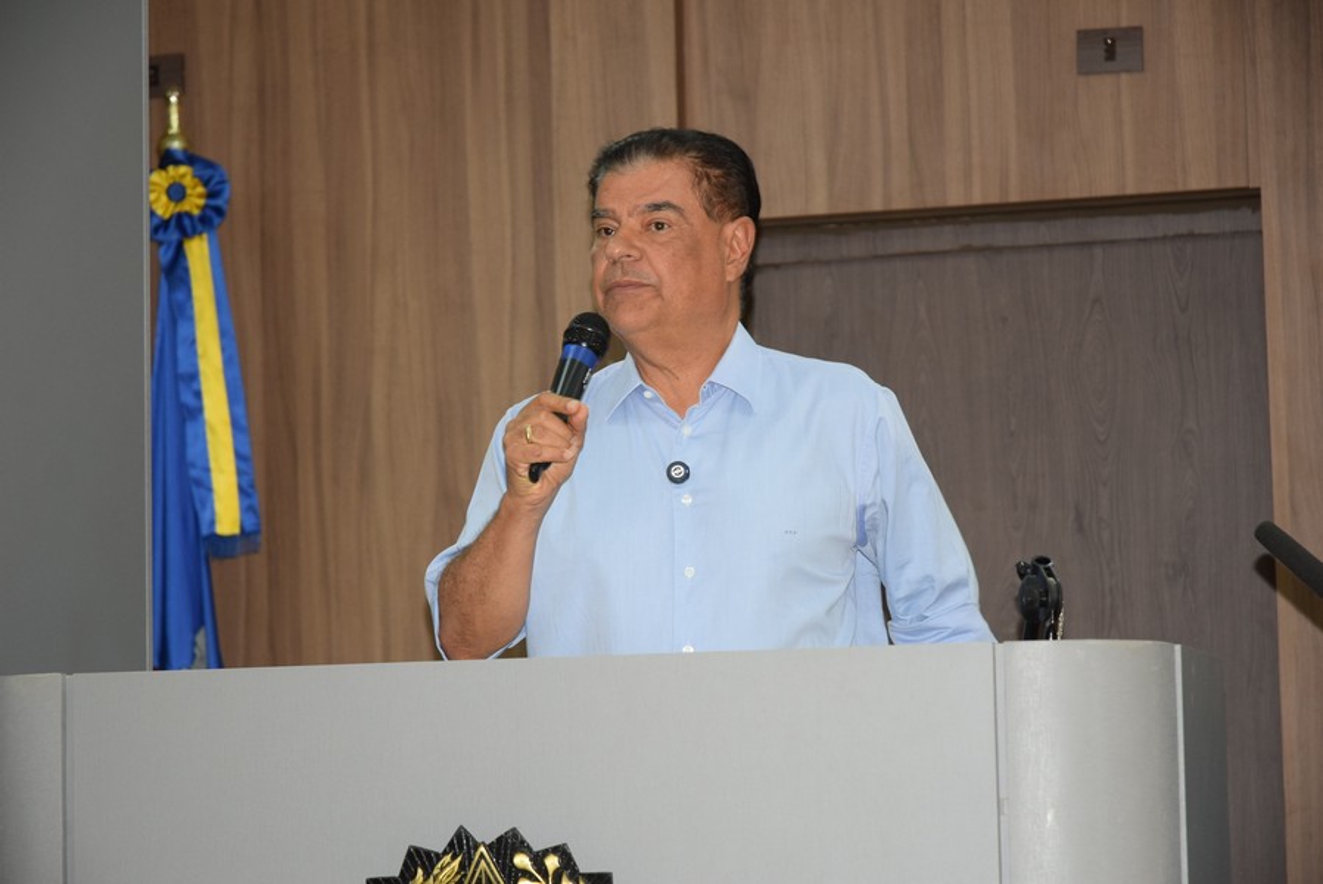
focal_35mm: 105
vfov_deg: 13.1
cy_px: 442
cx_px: 662
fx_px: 3861
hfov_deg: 19.4
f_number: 4.5
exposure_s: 1/60
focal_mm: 70
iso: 800
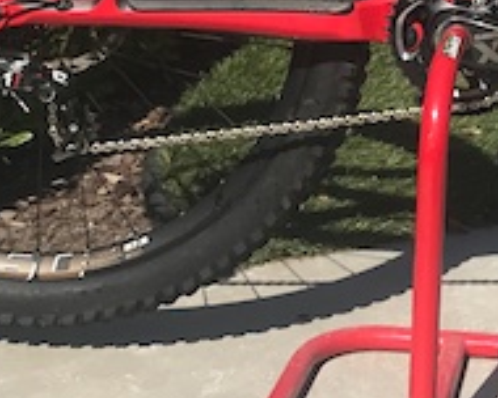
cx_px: 590
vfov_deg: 13.0
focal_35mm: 115
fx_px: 1695
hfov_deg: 16.1
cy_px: -100
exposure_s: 1/2227
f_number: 1.8
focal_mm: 3.99
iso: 20
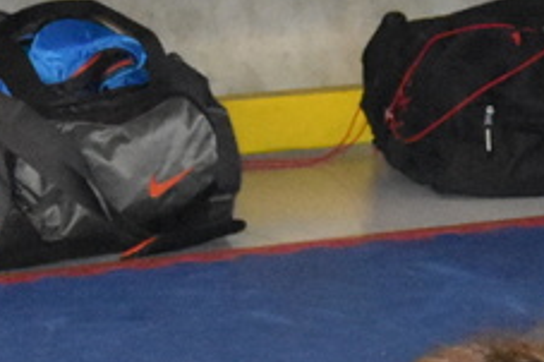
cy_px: 520
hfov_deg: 5.0
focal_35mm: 412
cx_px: 283
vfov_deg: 3.3
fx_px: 6221
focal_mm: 42
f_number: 4.8
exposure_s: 1/60
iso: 6400
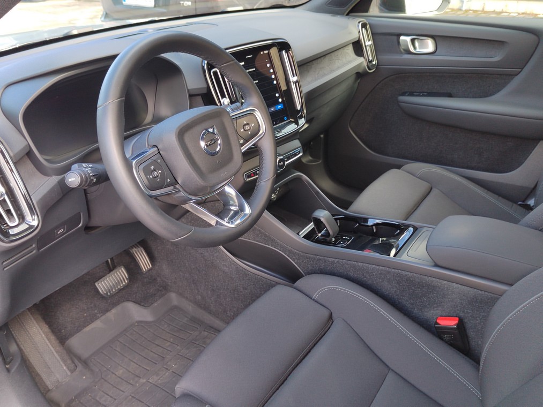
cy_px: 204
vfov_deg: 48.2
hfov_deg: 61.7
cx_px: 272
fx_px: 455
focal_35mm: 29
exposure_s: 1/100
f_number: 1.9
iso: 534
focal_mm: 5.52
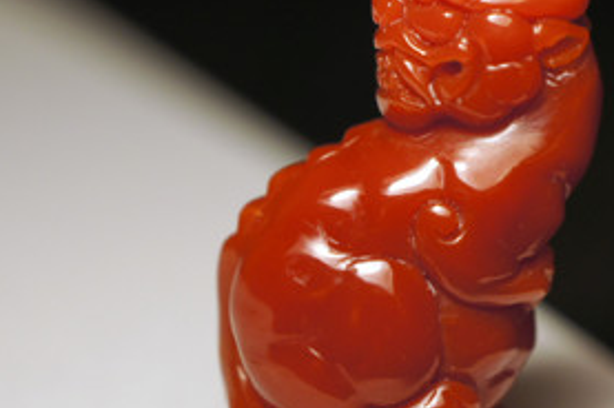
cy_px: 154
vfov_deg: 11.2
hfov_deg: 16.7
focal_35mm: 122
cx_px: 439
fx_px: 2078
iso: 200
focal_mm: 30
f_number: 3.5
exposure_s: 1/80
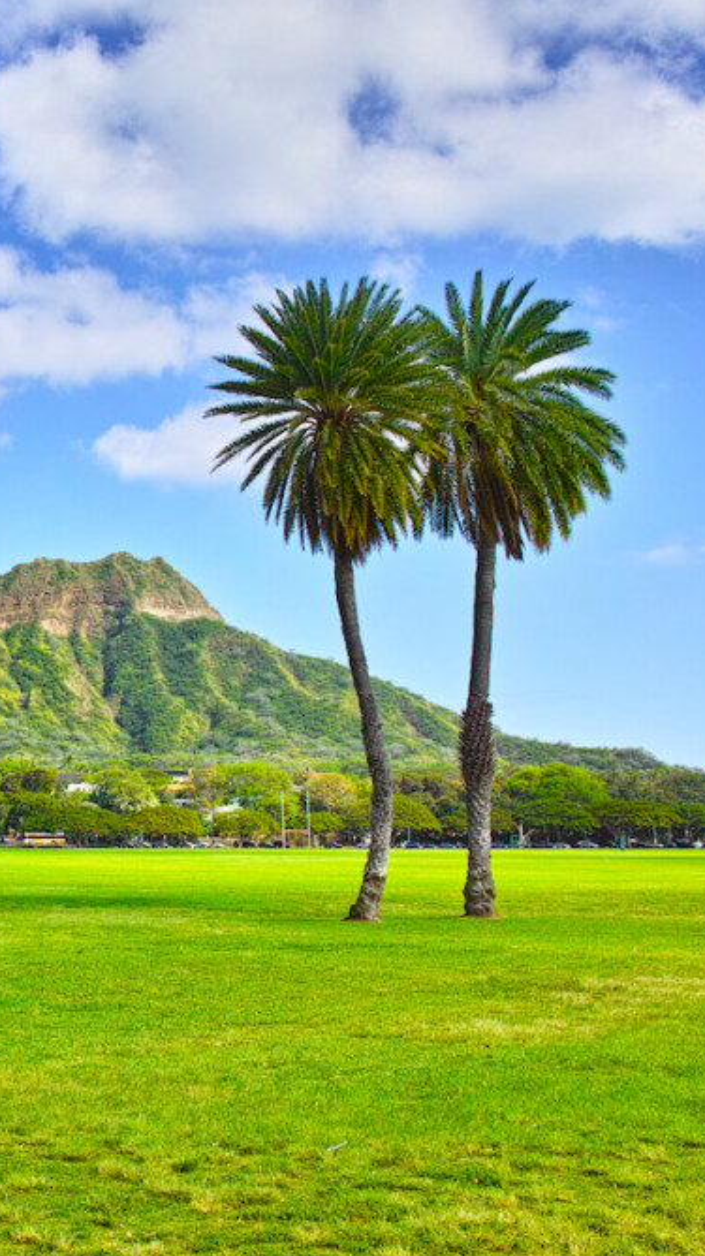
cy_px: 623
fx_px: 1498
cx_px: 9
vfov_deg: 45.5
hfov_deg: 25.3
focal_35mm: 45
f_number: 8
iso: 100
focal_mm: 19
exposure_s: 1/200
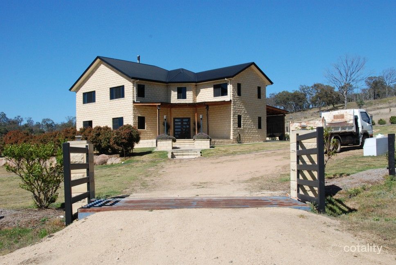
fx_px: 446
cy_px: 132
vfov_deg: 33.1
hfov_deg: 47.9
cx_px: 198
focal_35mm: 40
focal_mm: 27
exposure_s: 1/800
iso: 800
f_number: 14
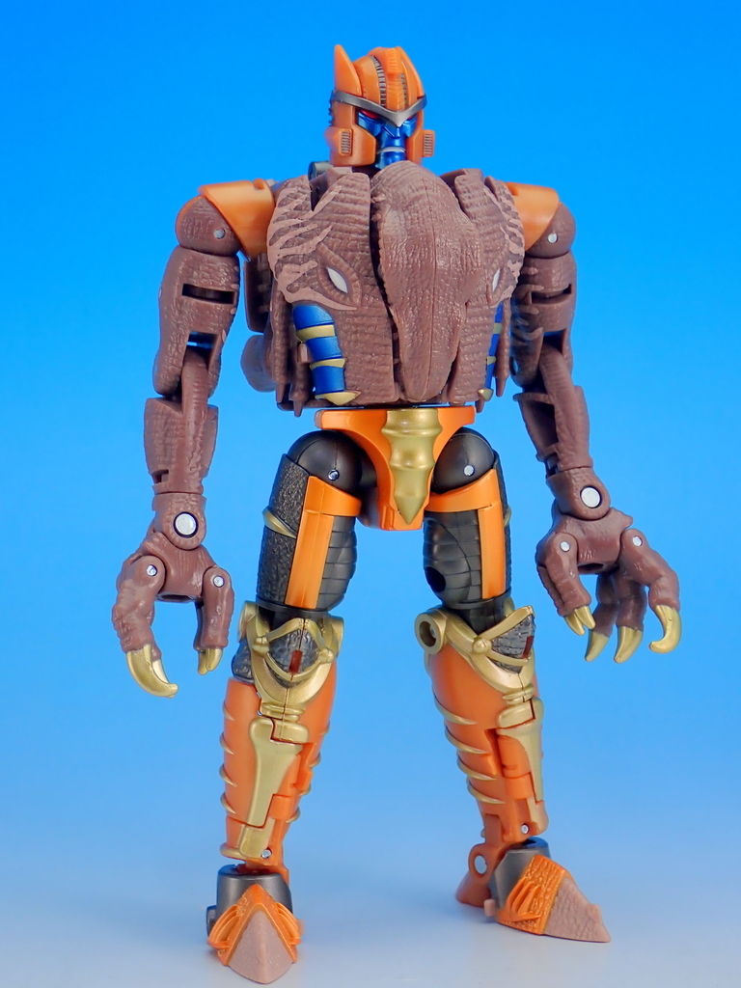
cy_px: 494
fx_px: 2198
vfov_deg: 25.3
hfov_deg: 19.1
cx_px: 370
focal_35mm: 77
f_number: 4.1
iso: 100
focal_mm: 13.65
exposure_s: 1/25
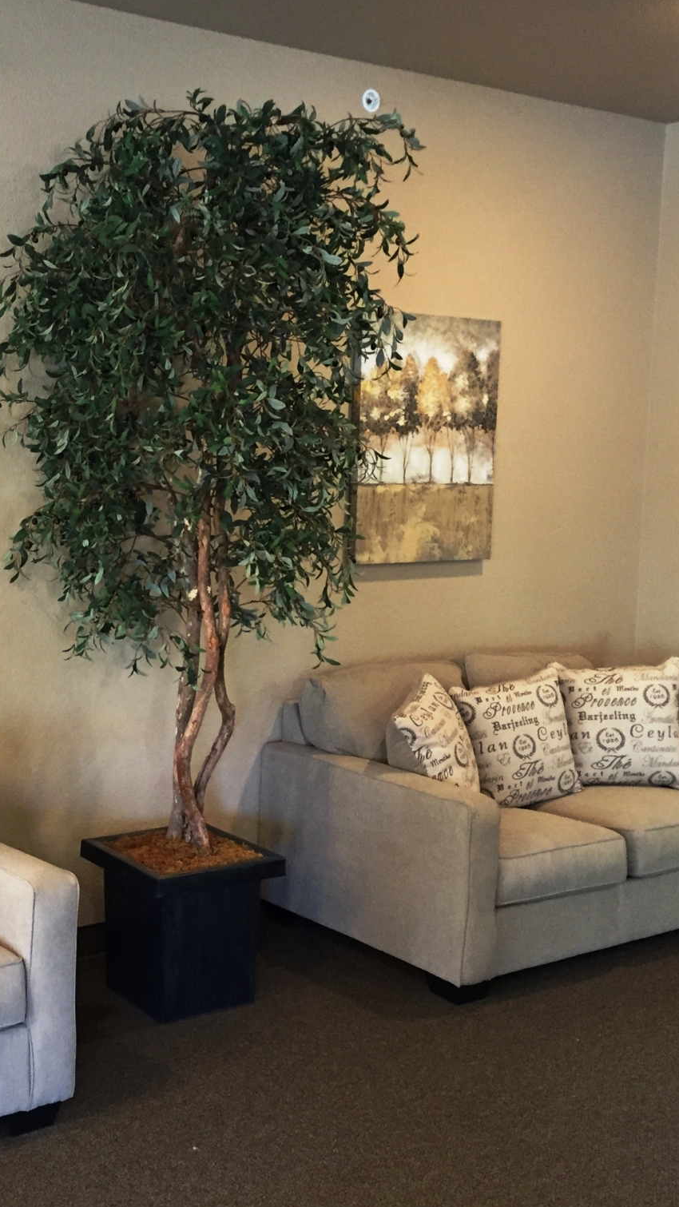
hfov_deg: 27.1
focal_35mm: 43
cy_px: 601
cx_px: 125
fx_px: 1376
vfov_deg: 47.4
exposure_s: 1/30
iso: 160
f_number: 2.2
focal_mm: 4.15
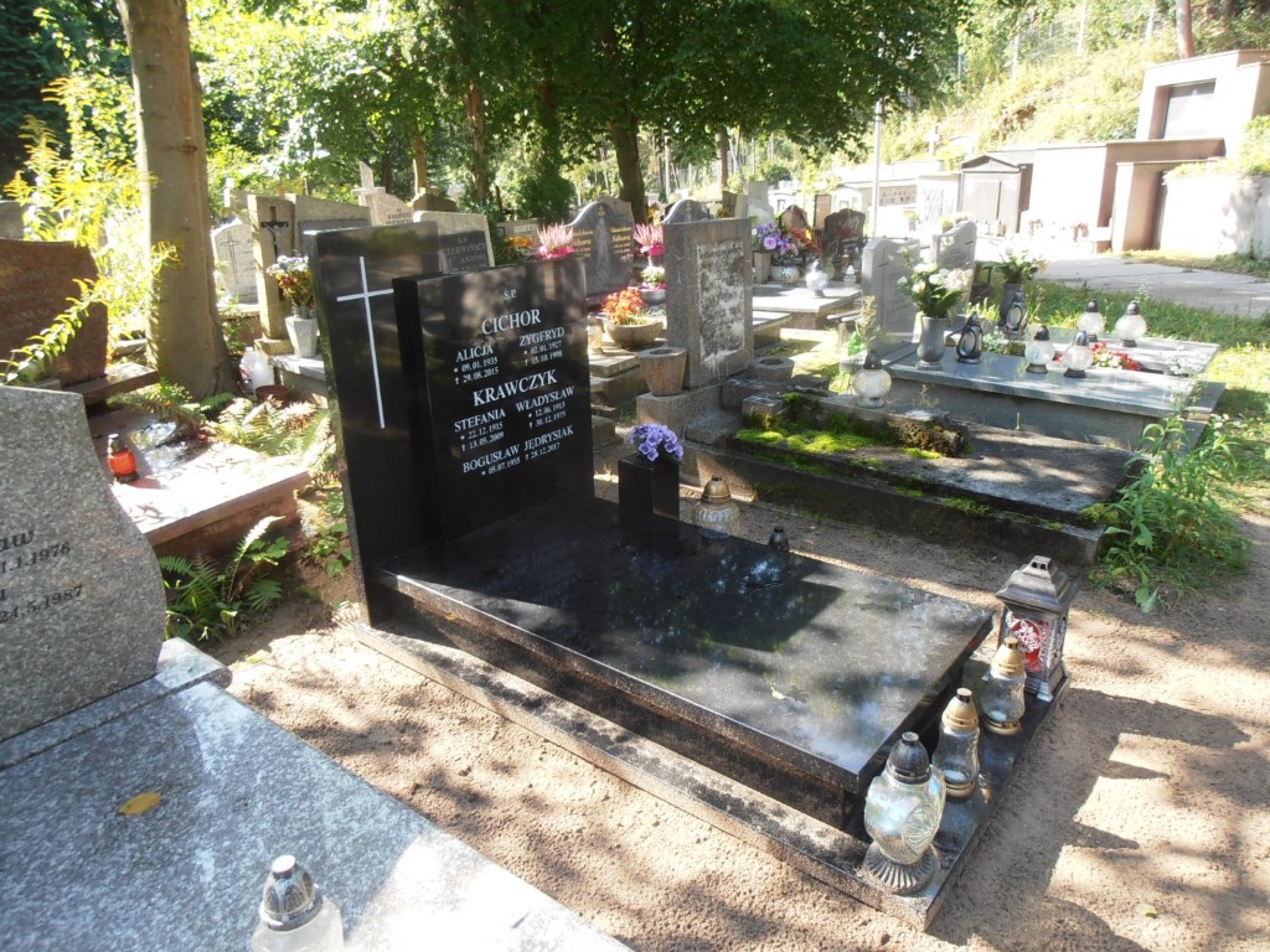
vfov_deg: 56.8
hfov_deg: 71.6
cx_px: 635
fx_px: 881
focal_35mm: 24
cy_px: 476
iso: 80
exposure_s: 1/100
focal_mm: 4.2
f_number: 3
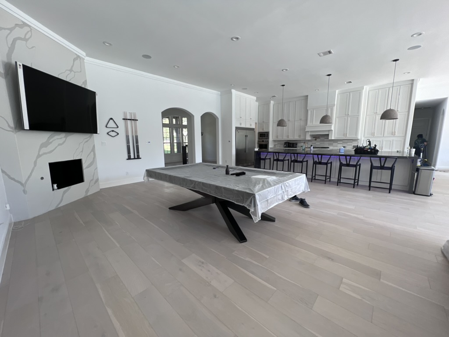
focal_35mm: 13
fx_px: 169
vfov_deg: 89.9
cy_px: 168
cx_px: 224
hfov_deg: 106.2
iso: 50
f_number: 1.8
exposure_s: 1/61
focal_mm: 1.57
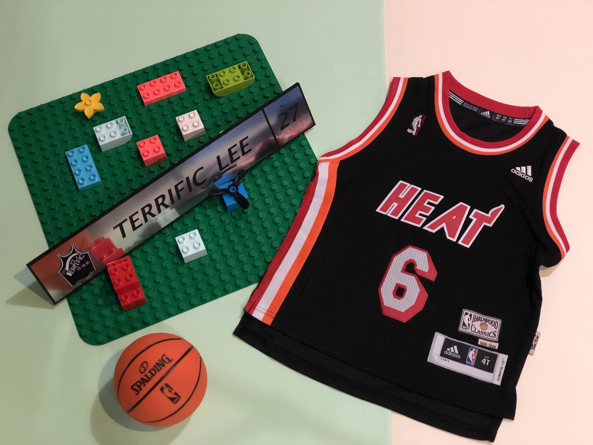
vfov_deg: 25.7
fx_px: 976
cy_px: 222
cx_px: 296
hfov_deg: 33.8
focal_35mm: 57
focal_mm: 6.6
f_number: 2.8
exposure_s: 1/30
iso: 250
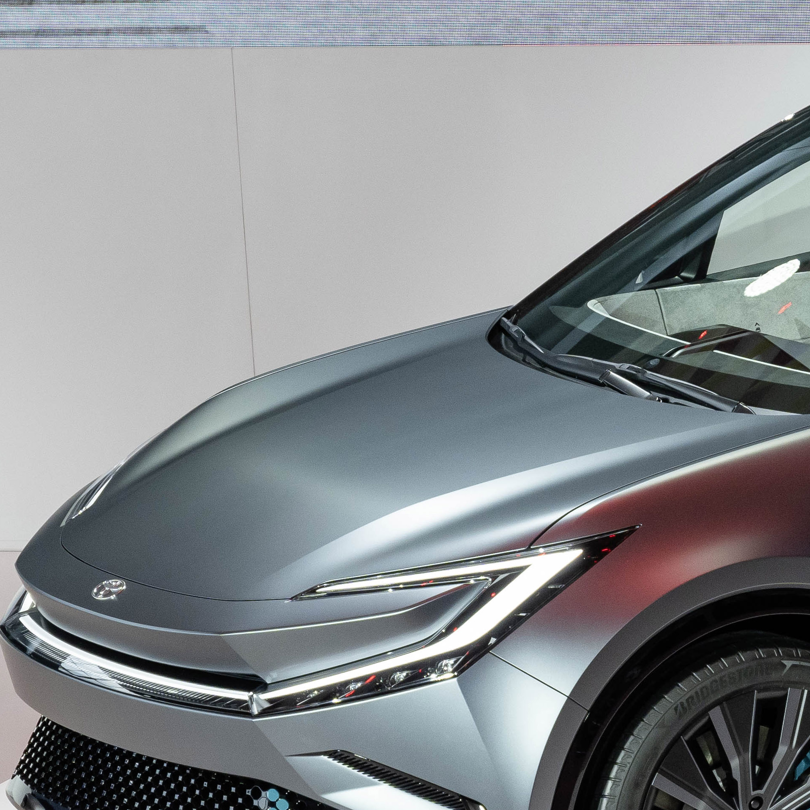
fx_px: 11198
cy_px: 492
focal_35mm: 423
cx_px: 1132
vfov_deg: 4.1
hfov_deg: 4.1
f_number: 8
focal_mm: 142
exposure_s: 1/125
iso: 1000
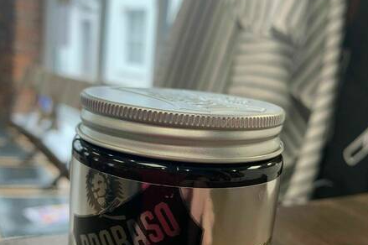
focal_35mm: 37
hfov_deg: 51.9
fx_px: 378
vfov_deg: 35.6
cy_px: 158
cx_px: 187
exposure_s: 1/107
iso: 40
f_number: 1.8
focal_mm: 4.25
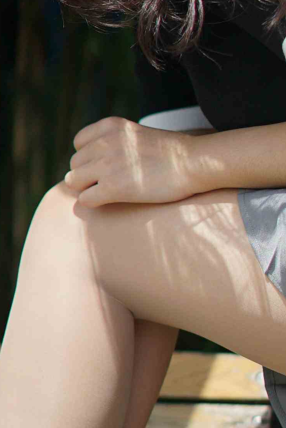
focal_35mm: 191
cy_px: 283
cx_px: 177
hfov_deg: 7.2
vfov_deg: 10.8
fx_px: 2274
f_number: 1.8
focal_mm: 50
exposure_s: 1/8000
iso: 200
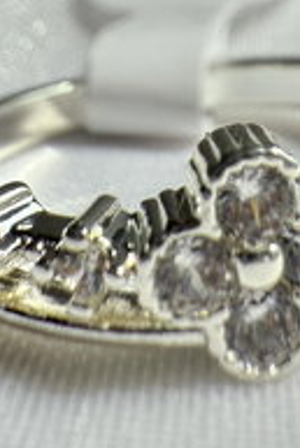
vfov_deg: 25.7
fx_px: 861
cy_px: -110
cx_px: 200
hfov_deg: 19.7
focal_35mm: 69
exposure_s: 1/1274
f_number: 2.2
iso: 40
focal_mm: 2.22
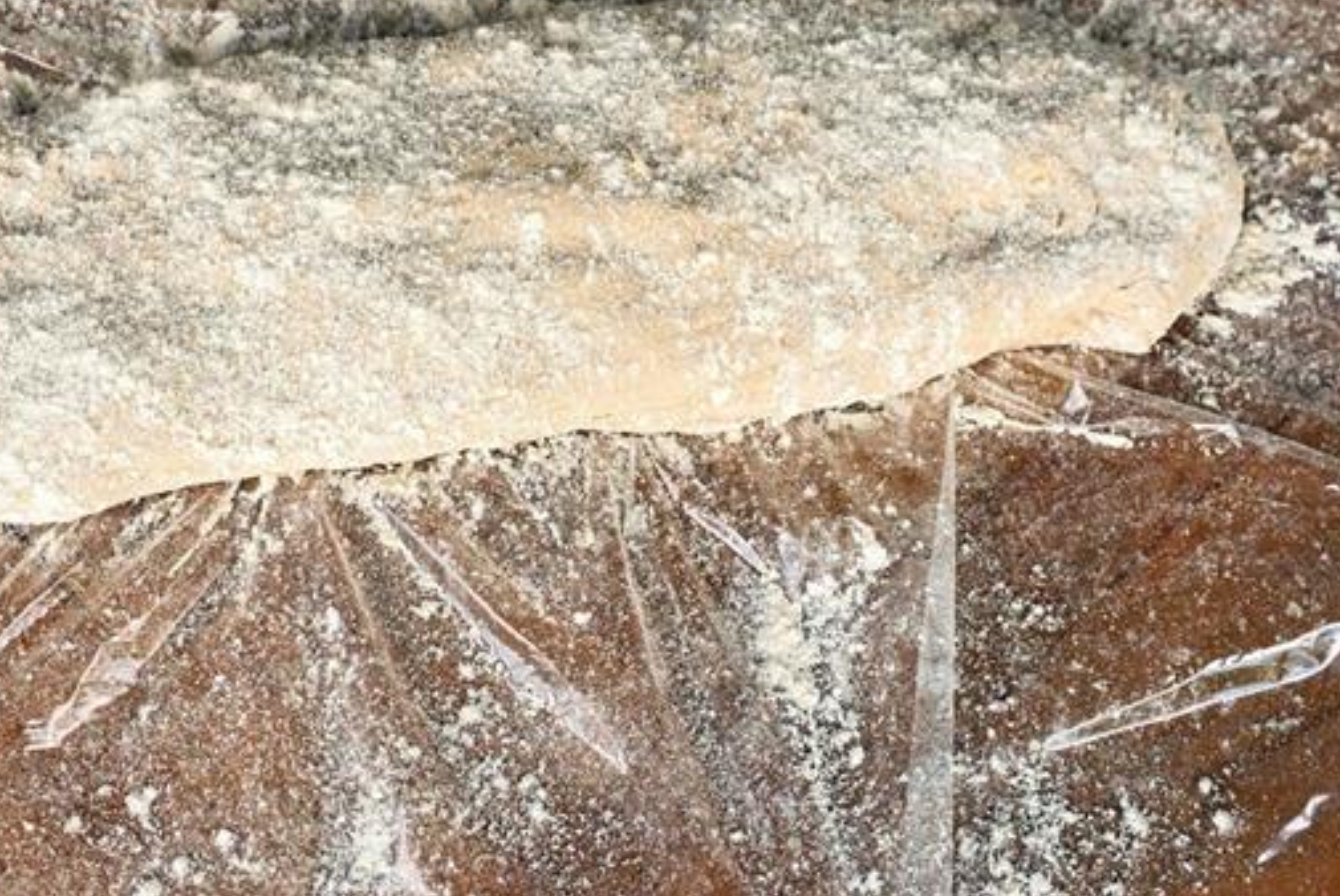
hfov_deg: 26.2
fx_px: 2869
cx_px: 528
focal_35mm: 77
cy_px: 292
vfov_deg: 17.7
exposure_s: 1/400
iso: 800
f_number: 8
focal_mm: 52
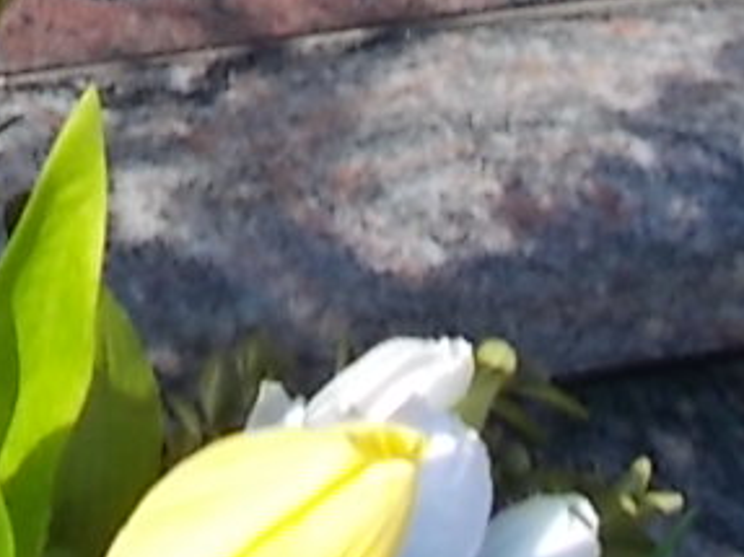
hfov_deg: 13.1
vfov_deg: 9.0
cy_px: -883
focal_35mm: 145
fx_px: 3115
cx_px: -241
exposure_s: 1/125
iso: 80
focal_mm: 4.6
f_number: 8
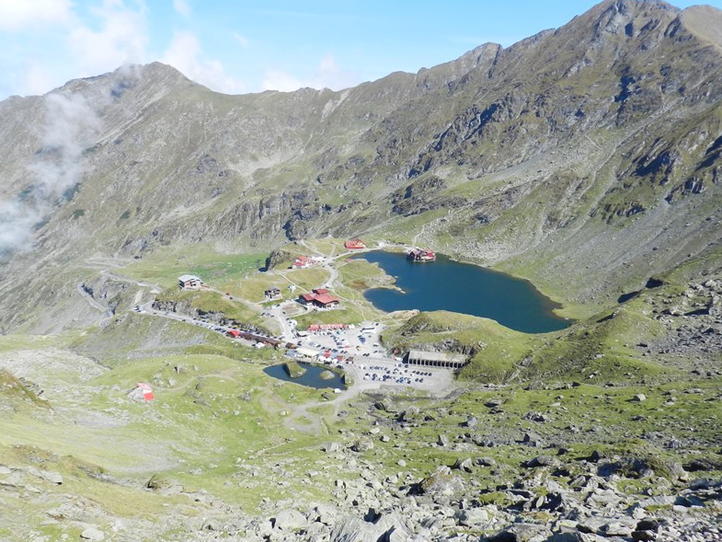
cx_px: 356
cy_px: 276
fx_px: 626
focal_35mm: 30
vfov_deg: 46.8
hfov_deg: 60.0
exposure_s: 1/1500
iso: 160
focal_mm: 4
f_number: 3.4
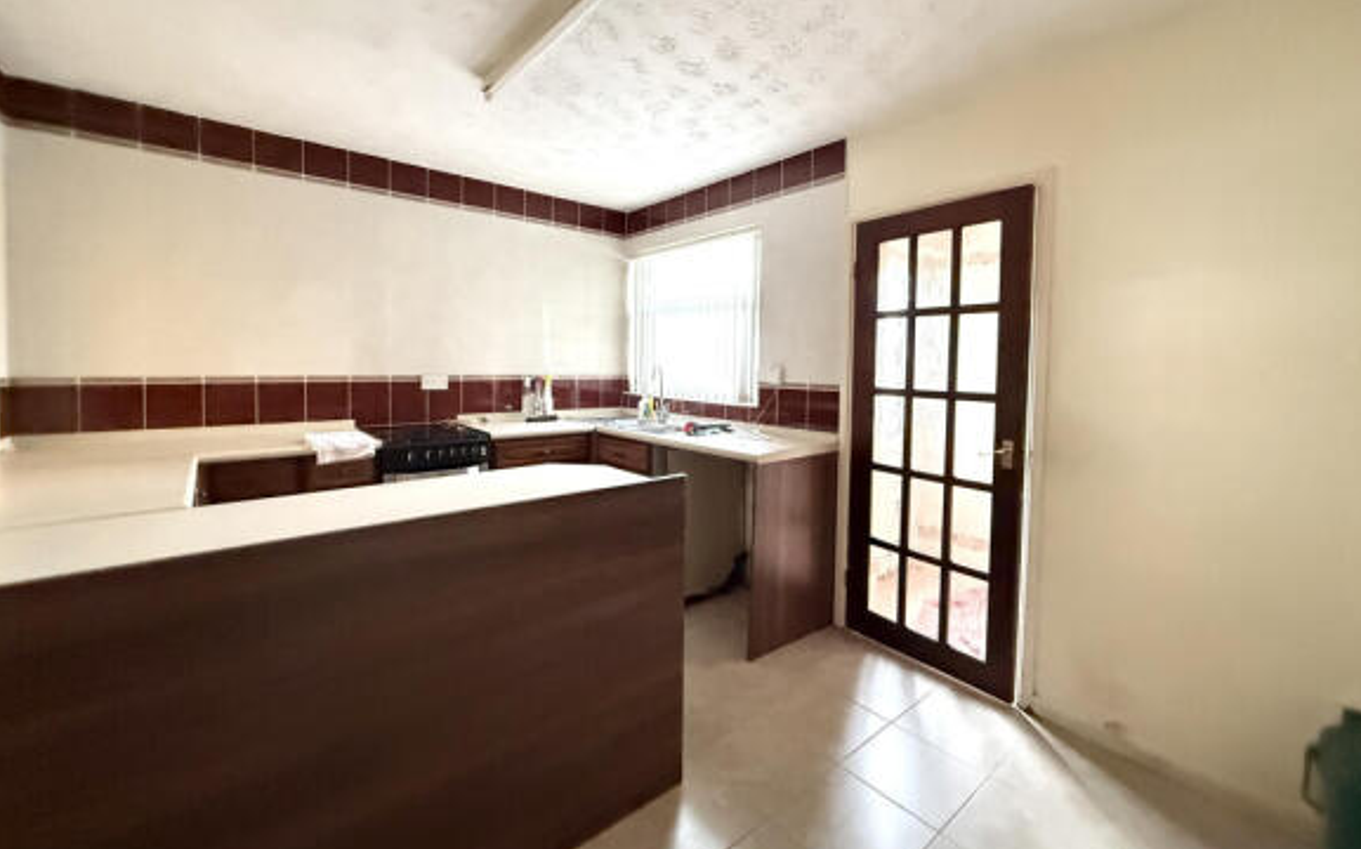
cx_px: 683
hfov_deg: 101.5
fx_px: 556
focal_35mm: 15
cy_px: 381
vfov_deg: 74.5
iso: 1250
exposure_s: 1/60
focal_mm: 2.22
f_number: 2.2
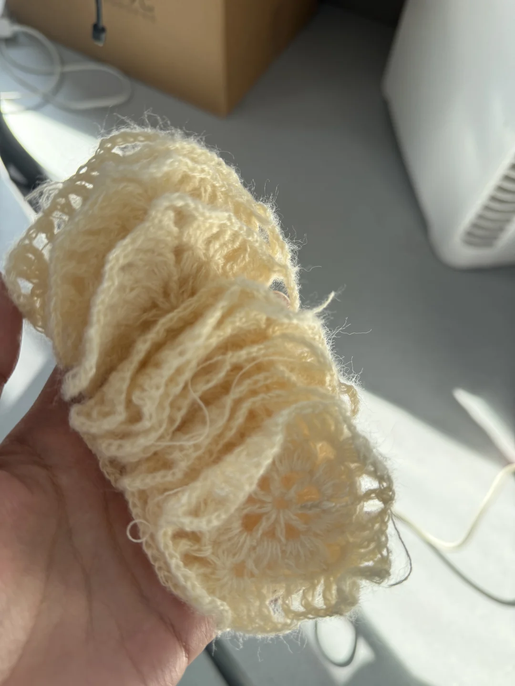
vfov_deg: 71.6
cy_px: 343
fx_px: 476
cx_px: 258
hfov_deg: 56.8
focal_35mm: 24
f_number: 1.78
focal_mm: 6.76
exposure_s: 1/393
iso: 100
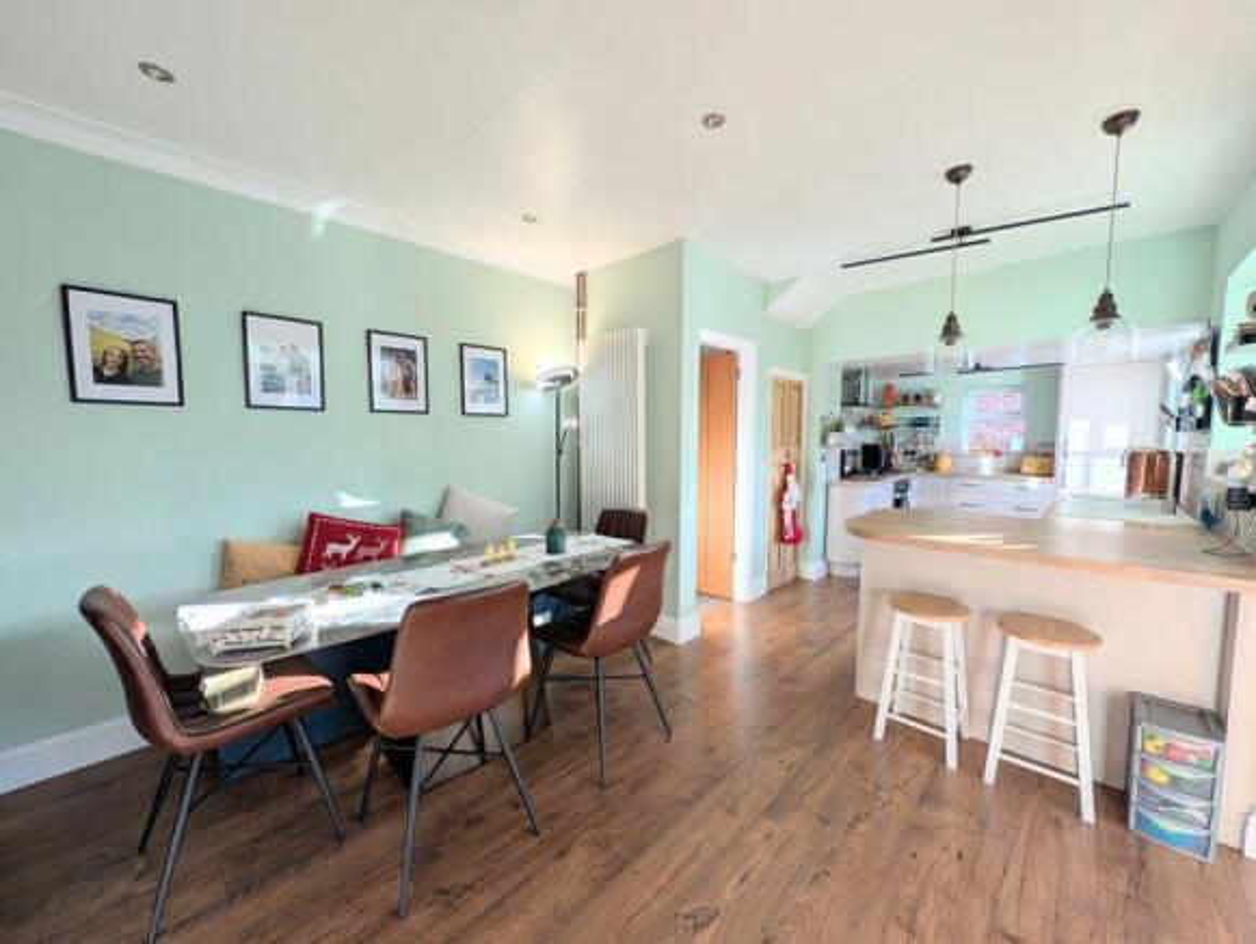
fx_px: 436
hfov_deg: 110.5
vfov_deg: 94.6
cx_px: 628
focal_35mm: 12
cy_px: 472
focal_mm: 2.02
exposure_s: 1/250
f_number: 1.7
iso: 89
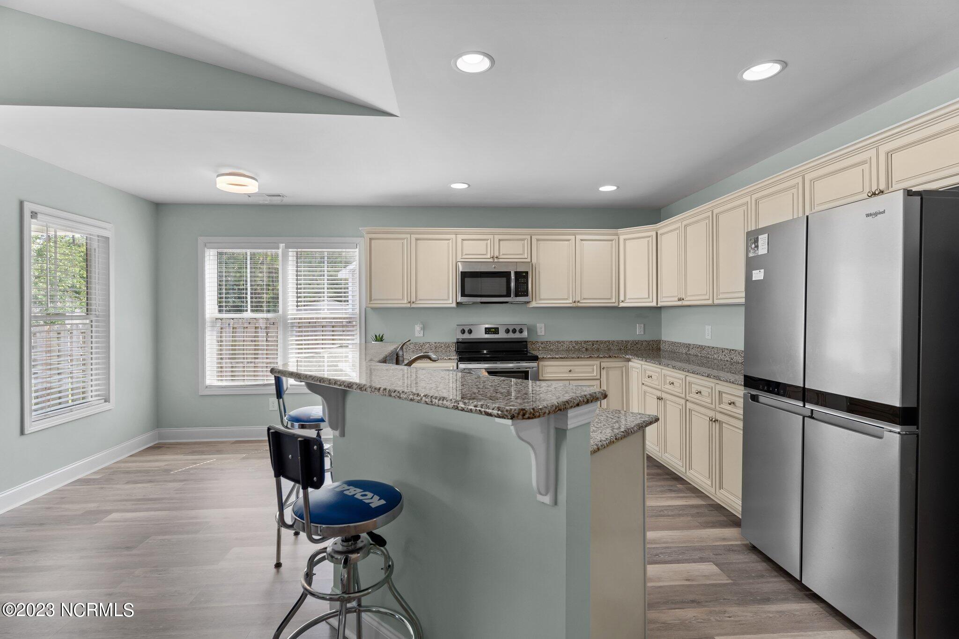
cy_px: 320
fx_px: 453
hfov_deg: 93.3
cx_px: 480
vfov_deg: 70.4
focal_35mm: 17
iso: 800
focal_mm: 17
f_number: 5
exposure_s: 1/25
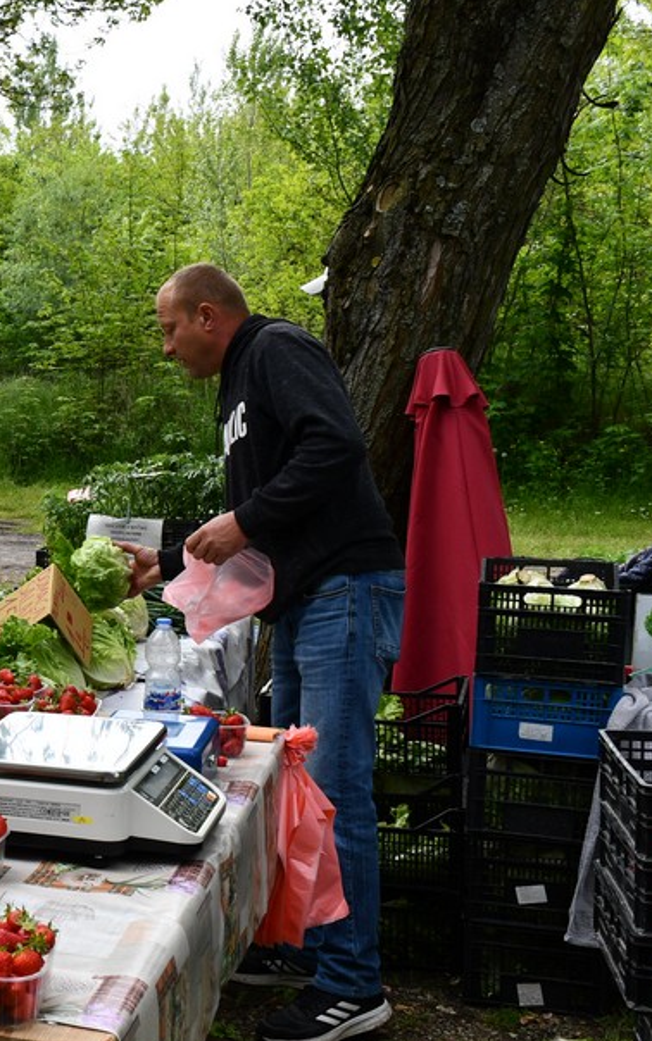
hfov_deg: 20.9
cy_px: 523
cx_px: -179
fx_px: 1619
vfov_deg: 35.7
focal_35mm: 57
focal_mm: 22
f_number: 7.1
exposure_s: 1/250
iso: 200
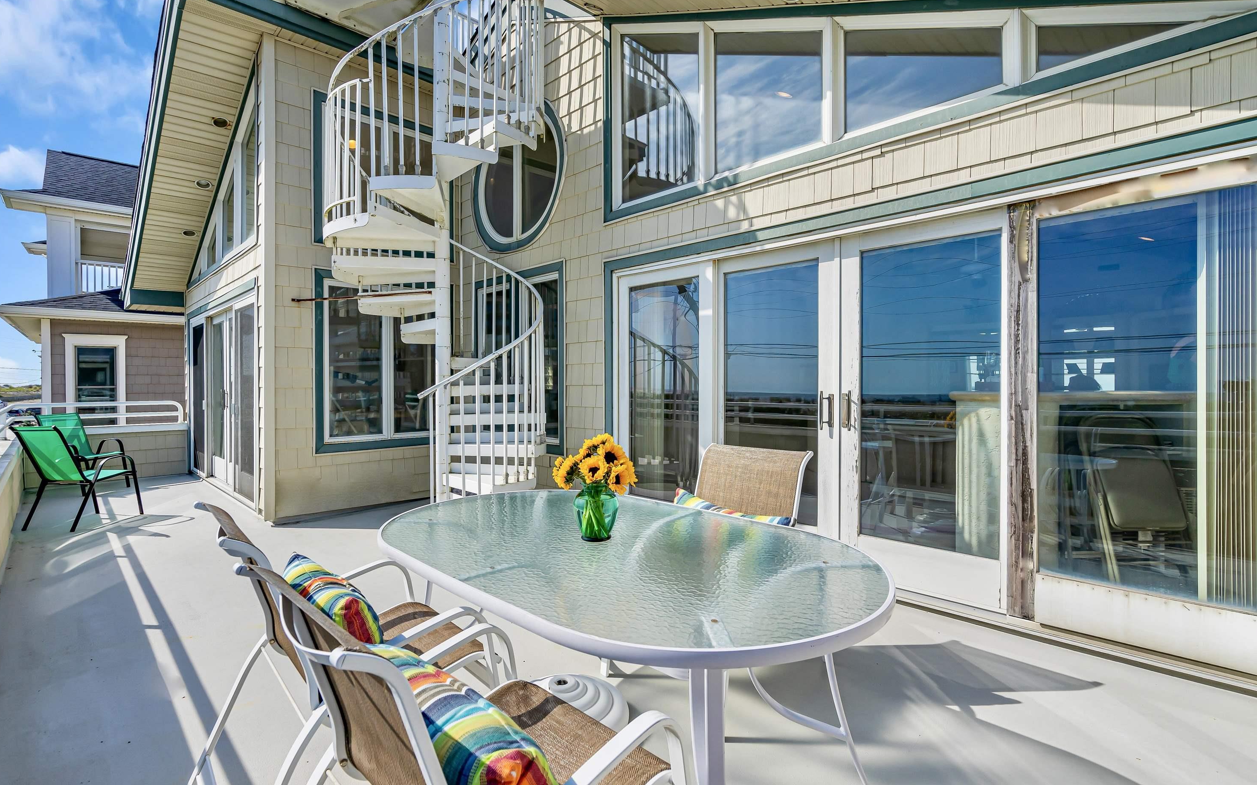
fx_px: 582
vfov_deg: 68.0
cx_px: 615
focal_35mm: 17
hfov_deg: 94.3
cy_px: 376
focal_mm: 16
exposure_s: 1/640
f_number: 8
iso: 200
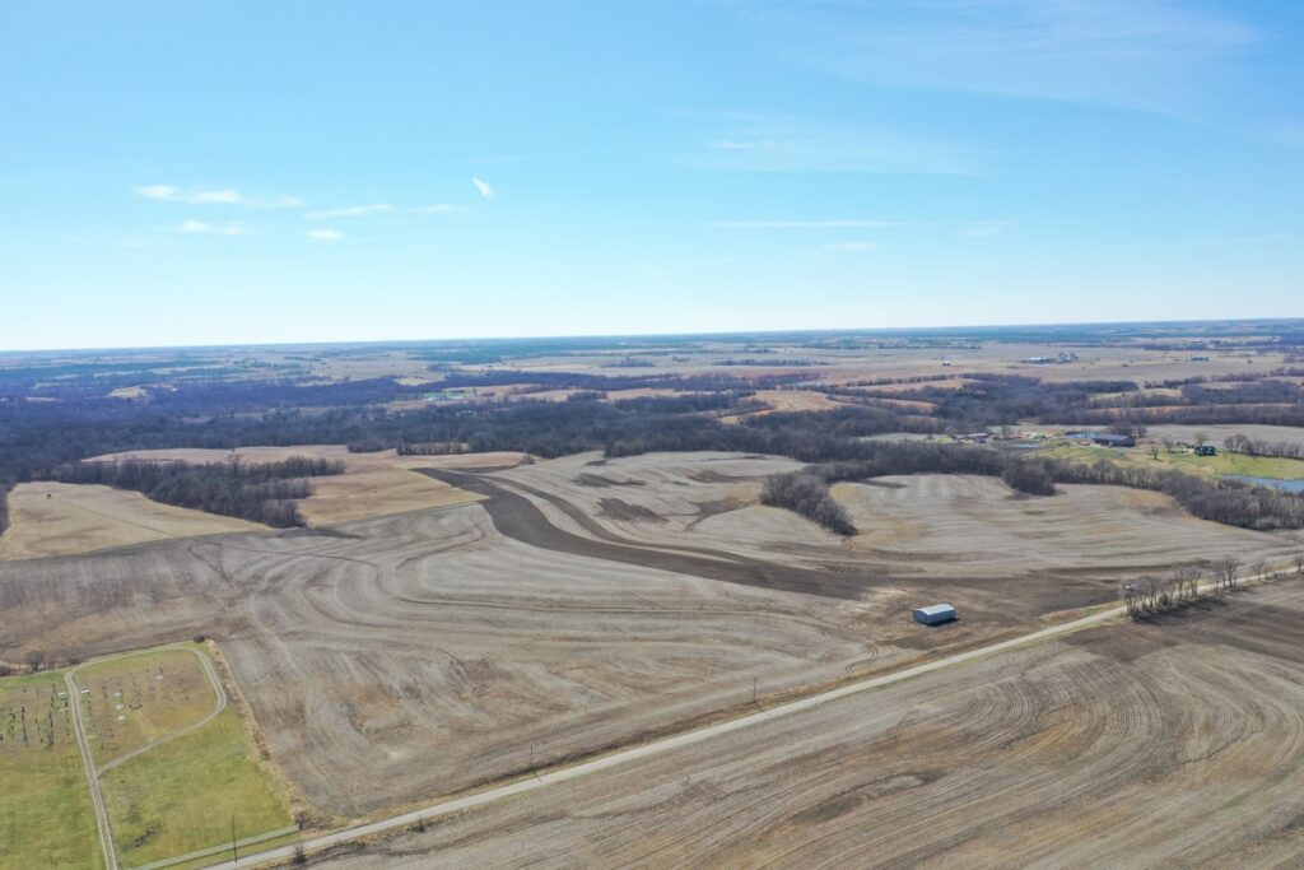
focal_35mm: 28
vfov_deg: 46.4
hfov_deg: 65.5
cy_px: 435
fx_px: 1014
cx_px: 652
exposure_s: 1/400
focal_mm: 10.26
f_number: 5.6
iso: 100
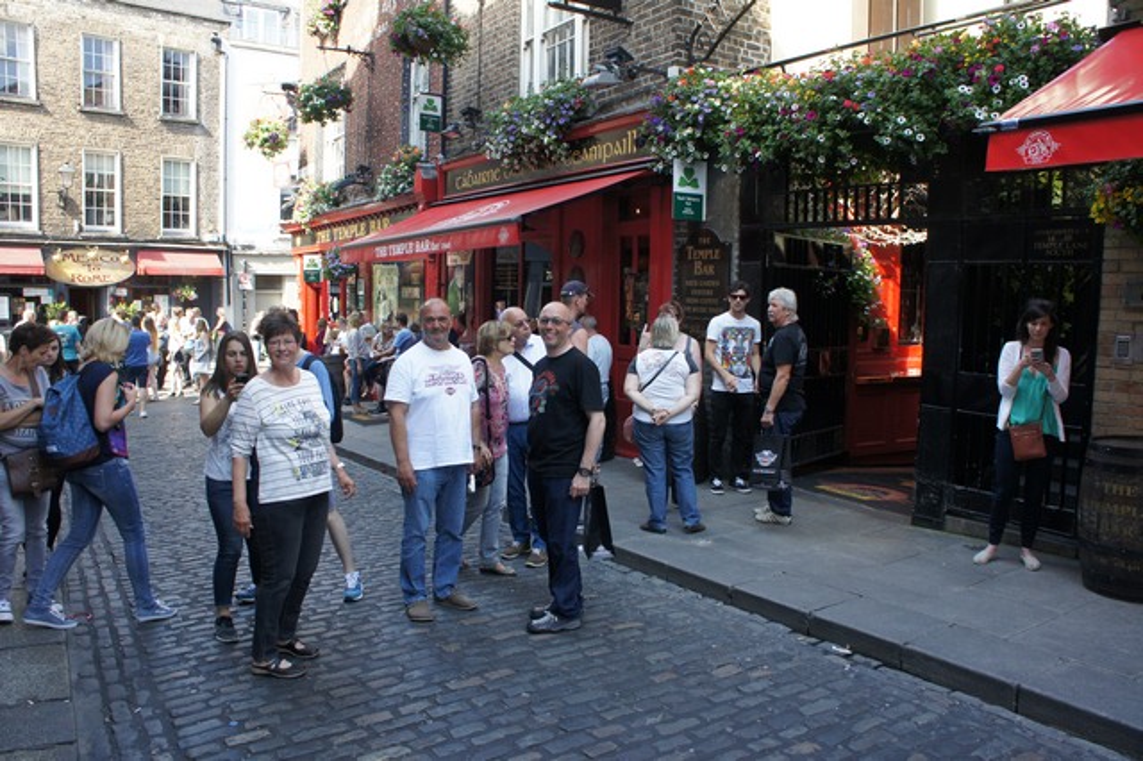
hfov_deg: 67.4
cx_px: 572
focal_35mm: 27
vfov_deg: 47.9
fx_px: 857
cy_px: 380
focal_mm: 18
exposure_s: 1/160
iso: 500
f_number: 5
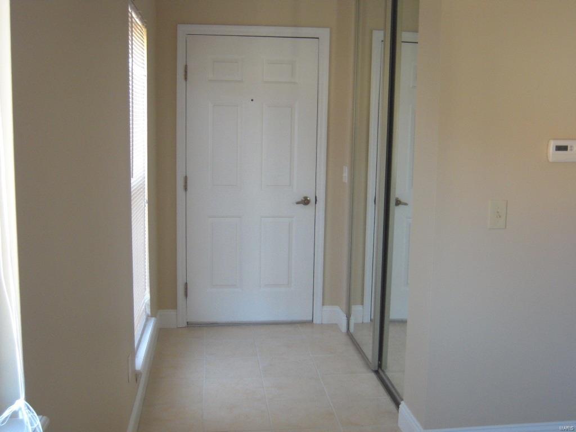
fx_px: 682
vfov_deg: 35.1
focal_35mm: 41
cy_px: 216
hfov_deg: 45.8
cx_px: 288
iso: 400
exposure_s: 1/50
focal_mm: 7.3
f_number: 3.2
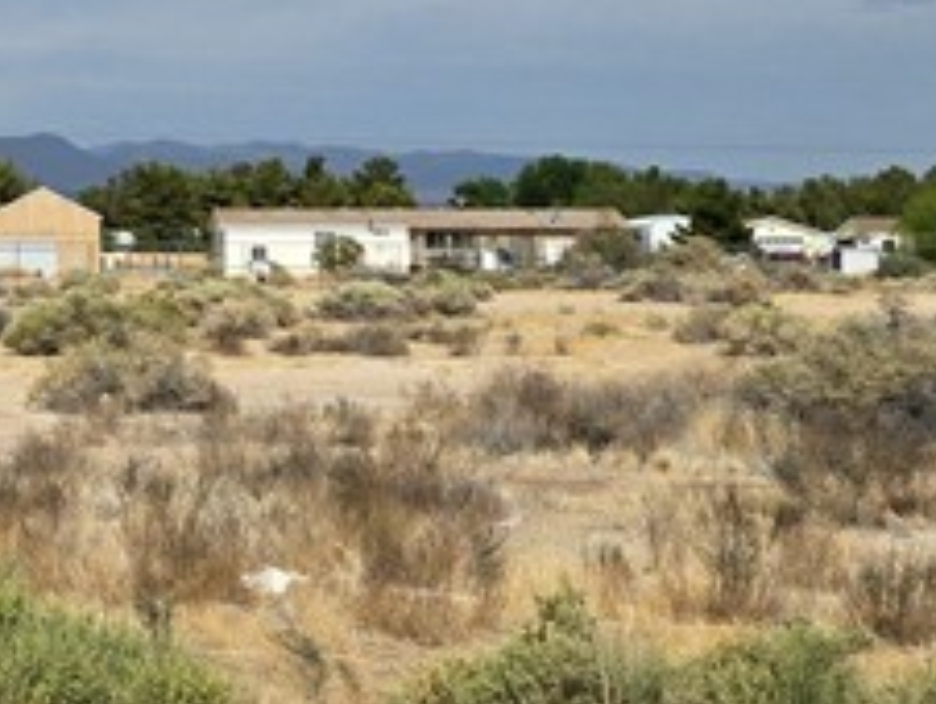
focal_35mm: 104
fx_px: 2815
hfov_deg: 17.2
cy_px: 83
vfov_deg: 14.1
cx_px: -422
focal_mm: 5.4
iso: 25
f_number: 1.8
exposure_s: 1/3327
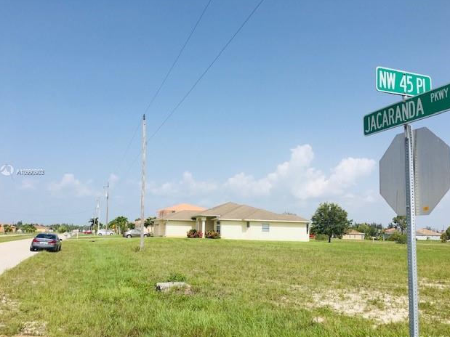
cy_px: 172
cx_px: 231
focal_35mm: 30
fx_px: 390
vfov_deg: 46.8
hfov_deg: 60.0
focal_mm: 4.15
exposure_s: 1/2262
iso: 25
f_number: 2.2
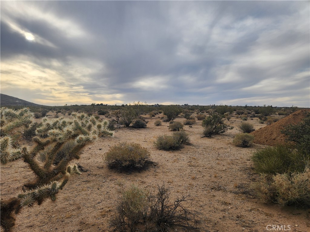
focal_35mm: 23
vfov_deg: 58.9
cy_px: 116
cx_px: 155
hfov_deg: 73.9
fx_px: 206
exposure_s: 1/1517
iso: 20
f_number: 1.8
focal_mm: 5.4
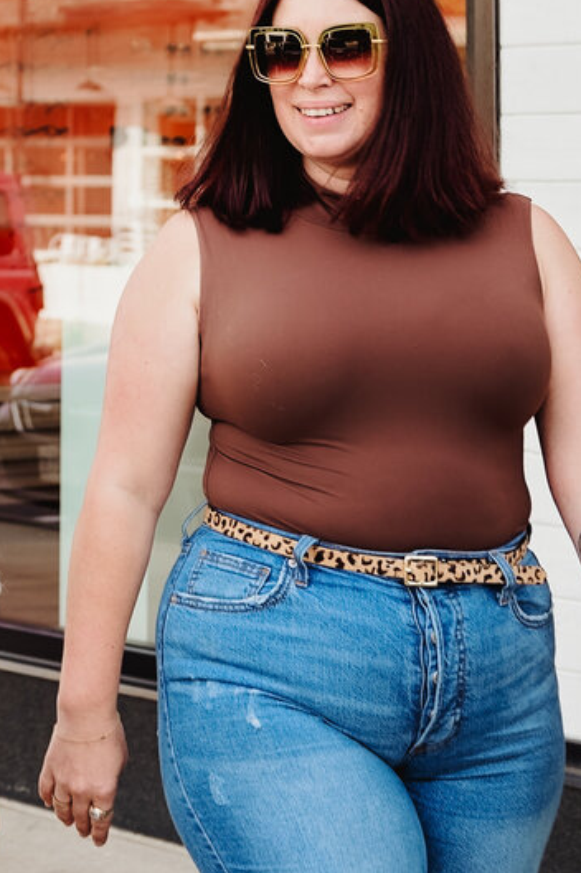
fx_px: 2853
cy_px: -92
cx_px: -18
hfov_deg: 11.5
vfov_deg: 16.8
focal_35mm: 118
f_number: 3.5
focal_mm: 34.5
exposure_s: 1/320
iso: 200
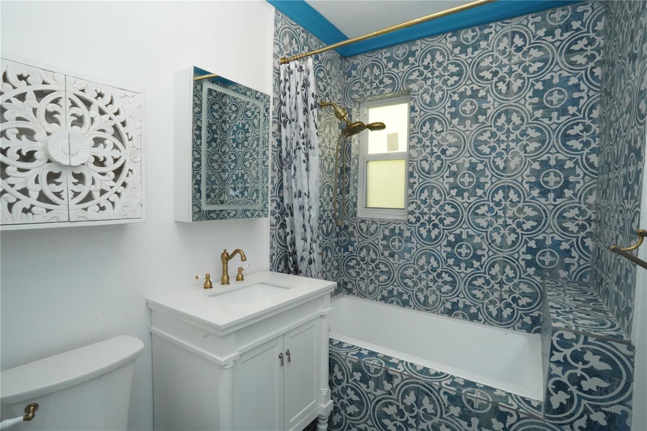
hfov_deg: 93.3
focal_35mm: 17
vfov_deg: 70.4
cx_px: 324
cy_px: 216
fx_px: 305
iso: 12800
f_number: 22
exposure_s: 1/60
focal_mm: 17
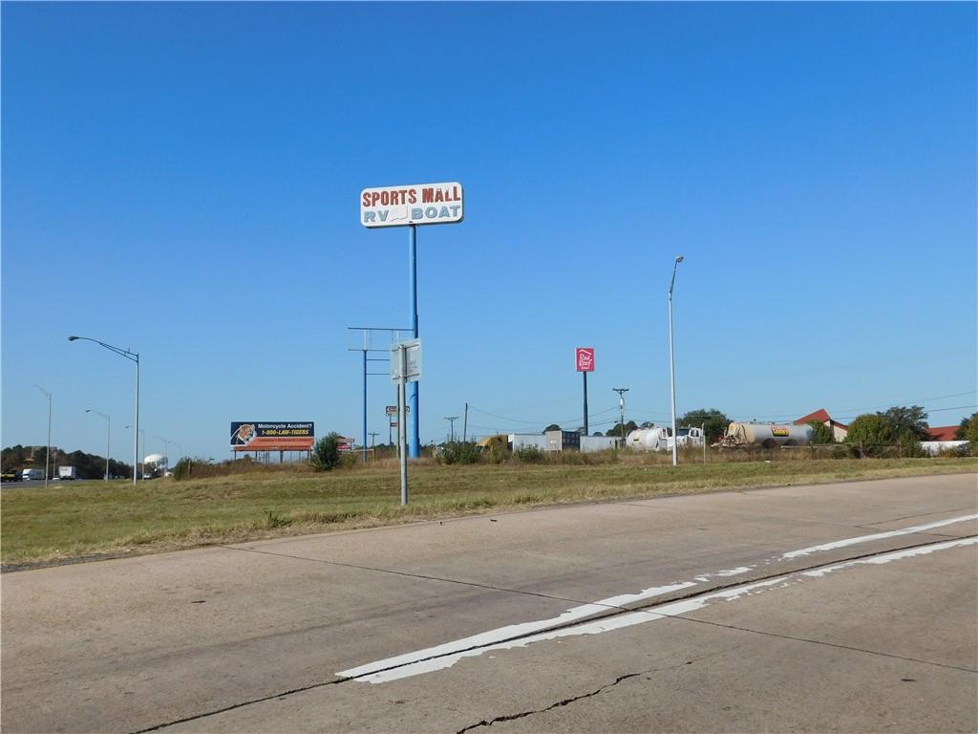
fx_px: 1017
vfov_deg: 39.7
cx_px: 489
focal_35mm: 36
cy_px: 367
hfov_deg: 51.4
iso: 125
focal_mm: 6.3
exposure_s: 1/640
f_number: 7
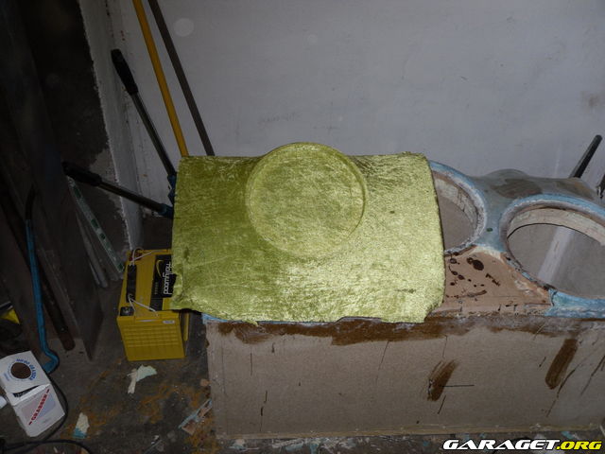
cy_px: 227
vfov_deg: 40.7
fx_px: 612
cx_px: 302
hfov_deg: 52.6
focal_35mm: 35
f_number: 3.5
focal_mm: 6.3
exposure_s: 1/45
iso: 80
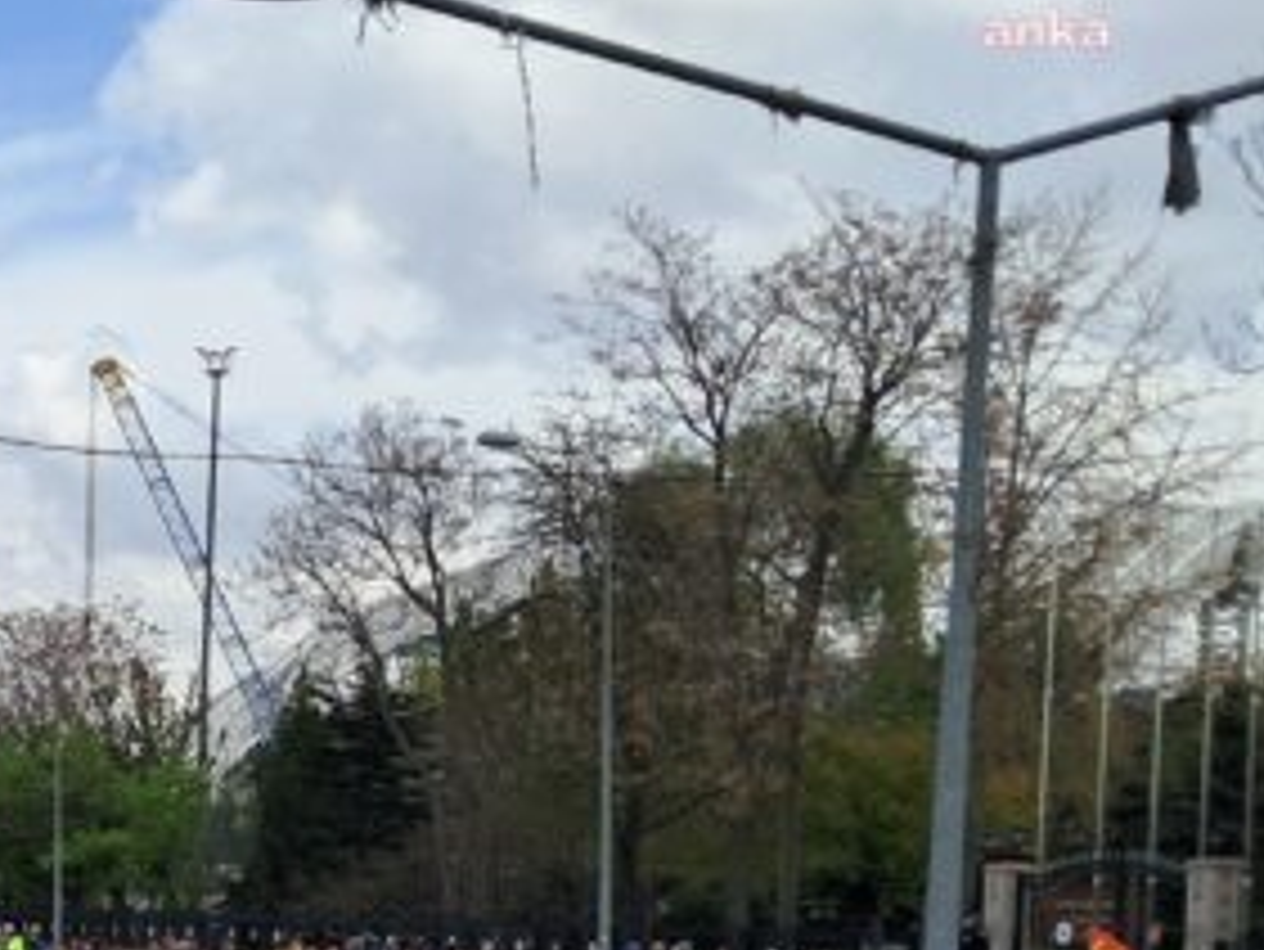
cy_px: 1087
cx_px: -387
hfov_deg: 23.7
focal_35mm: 72
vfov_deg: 19.5
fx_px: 2630
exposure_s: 1/721
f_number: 1.8
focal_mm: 4
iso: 50
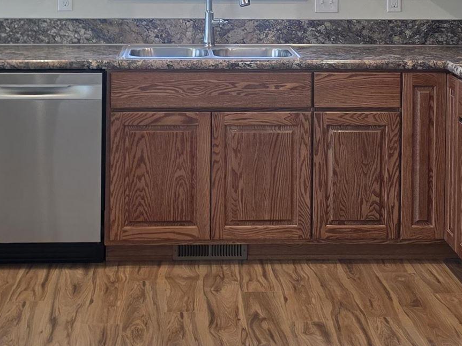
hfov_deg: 23.8
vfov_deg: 17.5
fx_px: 1094
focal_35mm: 82
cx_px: 226
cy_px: -17
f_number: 1.7
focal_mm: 6.3
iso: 64
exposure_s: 1/120
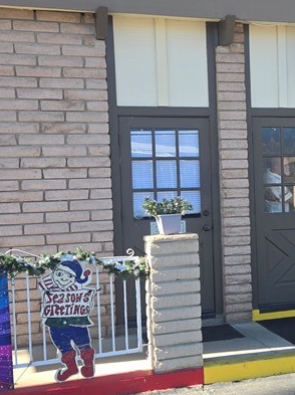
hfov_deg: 23.5
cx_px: 285
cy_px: 227
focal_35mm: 60
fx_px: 683
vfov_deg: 32.2
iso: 25
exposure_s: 1/443
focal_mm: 5.4
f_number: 1.8
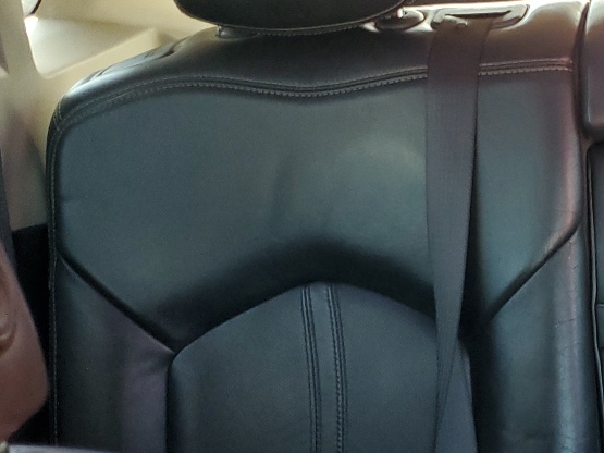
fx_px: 1308
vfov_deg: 19.6
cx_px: 673
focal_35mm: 75
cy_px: 267
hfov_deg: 24.2
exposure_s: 1/60.2
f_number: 1.5
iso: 88
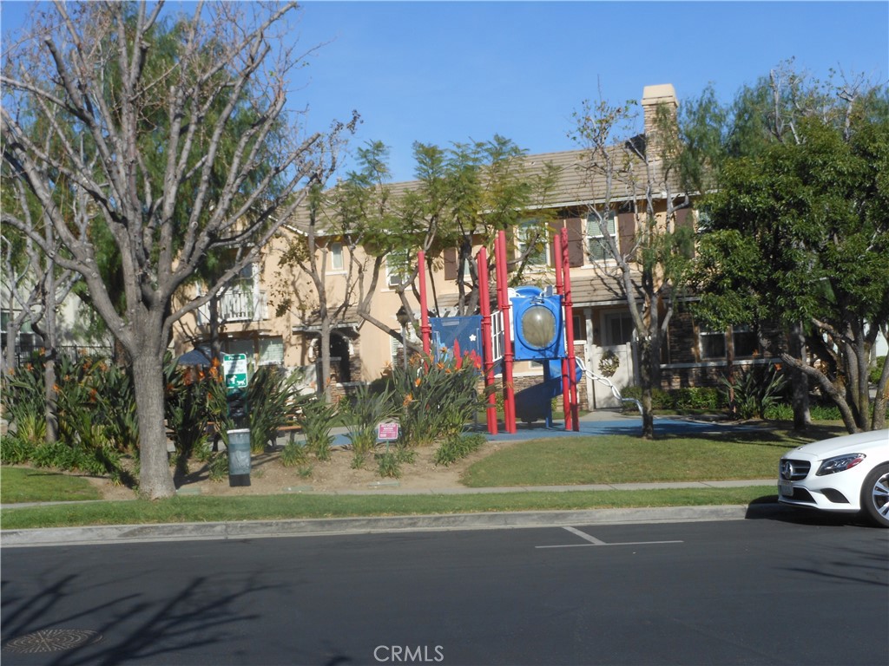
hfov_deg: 42.1
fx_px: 1156
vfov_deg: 32.2
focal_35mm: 45
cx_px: 444
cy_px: 333
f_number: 4.6
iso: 80
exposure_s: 1/640
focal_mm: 8.1
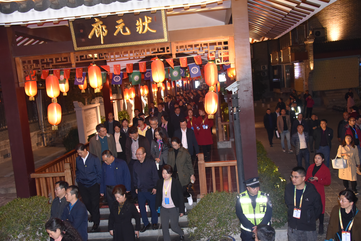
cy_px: 120
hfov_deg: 53.1
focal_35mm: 36
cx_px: 180
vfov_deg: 36.9
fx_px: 361
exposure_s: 1/60
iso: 3200
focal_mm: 36
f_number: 4
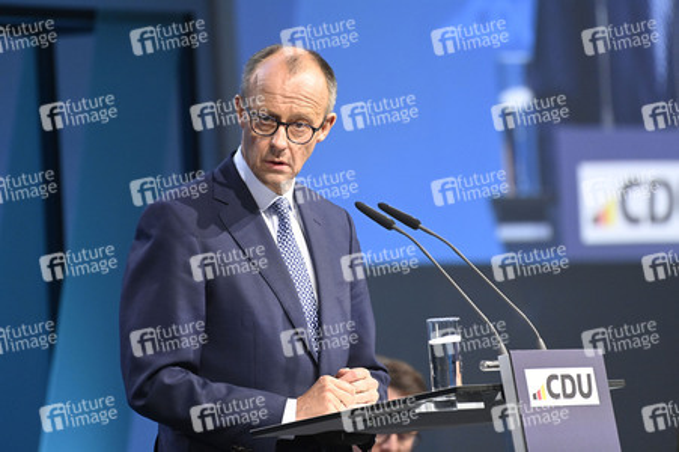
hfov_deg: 4.7
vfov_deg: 3.1
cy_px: 226
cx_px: 340
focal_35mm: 440
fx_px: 8293
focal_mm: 440
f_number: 5.6
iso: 8000
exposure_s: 1/500
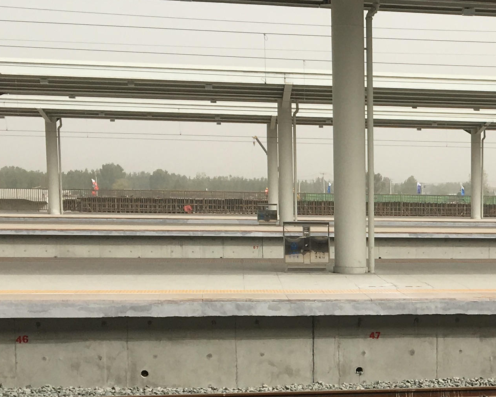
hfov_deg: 20.2
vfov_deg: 16.8
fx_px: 1321
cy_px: 363
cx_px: 558
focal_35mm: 90
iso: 25
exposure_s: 1/1425
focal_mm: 4.15
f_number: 2.2
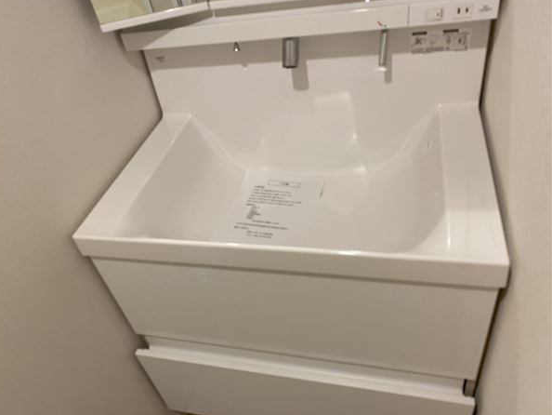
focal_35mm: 28
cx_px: 256
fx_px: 447
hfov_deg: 63.4
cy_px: 215
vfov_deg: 49.8
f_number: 1.8
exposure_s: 1/50
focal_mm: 4.25
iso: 100
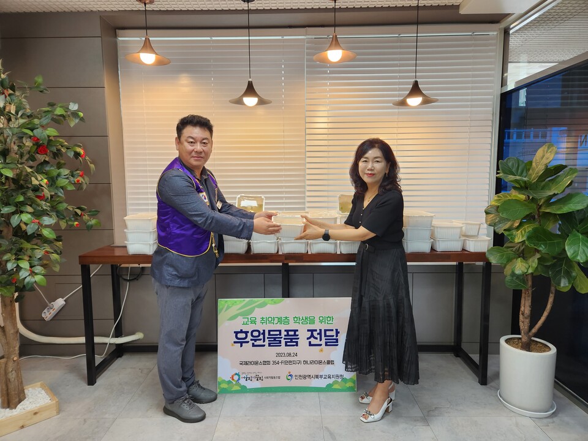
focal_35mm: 23
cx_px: 294
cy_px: 220
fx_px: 391
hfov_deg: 73.9
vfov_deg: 58.9
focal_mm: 5.4
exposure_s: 1/120
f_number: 1.8
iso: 100
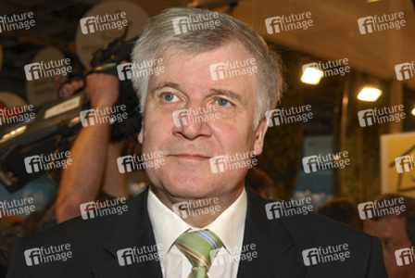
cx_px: 208
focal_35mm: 66
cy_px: 139
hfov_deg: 30.5
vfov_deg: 20.7
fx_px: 762
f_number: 6.3
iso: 400
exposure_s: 1/60
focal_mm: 44
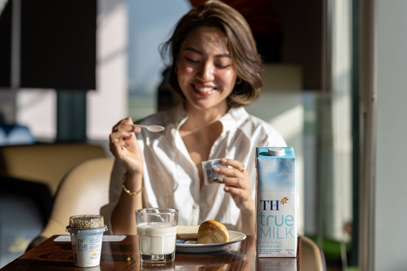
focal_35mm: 85
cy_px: 136
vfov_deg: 16.1
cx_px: 204
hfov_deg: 23.9
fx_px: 960
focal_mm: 85
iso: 80
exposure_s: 1/800
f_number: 3.5
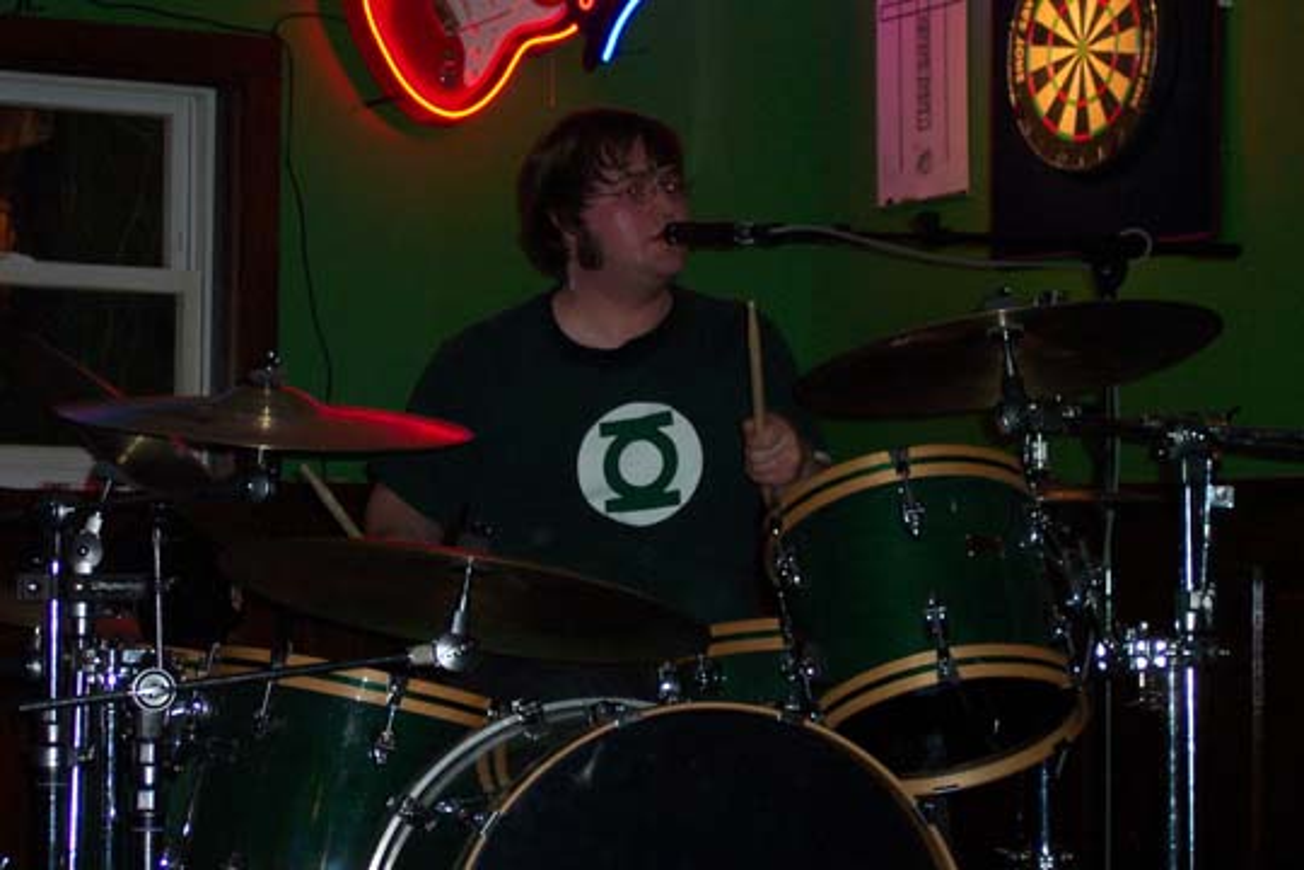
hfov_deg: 20.2
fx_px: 3658
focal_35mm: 101
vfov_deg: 13.6
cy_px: 435
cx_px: 652
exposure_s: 1/90
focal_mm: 21.3
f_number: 4.8
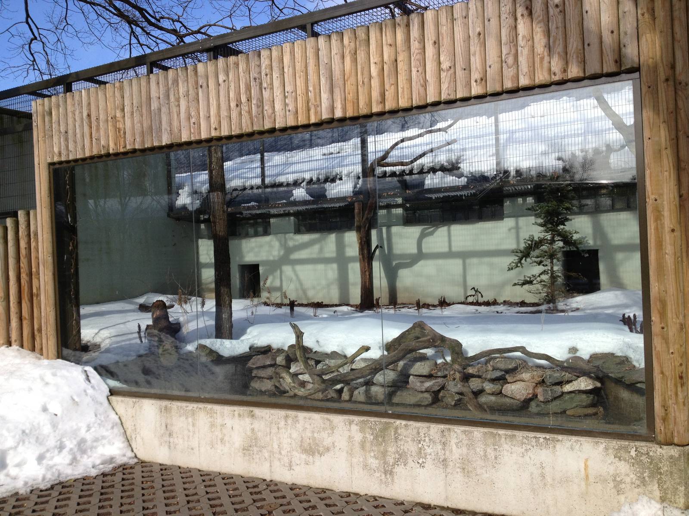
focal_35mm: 35
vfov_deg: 40.7
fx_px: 697
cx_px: 344
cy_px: 258
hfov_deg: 52.6
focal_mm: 4.28
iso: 50
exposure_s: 1/1534
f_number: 2.4
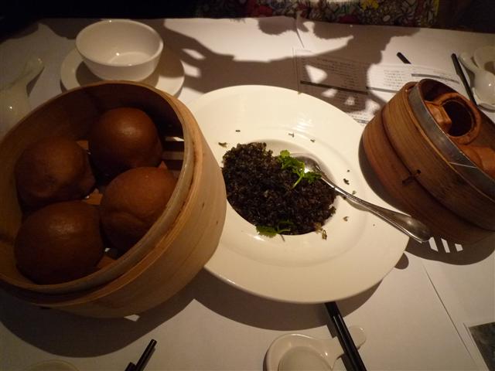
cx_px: 248
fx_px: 357
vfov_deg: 54.9
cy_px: 186
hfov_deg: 69.4
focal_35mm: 25
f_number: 2.8
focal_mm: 4.4
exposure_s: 1/30
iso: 400
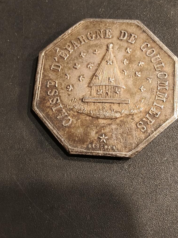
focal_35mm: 41
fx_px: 281
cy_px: 134
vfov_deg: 45.7
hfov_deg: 34.9
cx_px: 114
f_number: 2
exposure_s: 1/92.6
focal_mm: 2.32
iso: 250
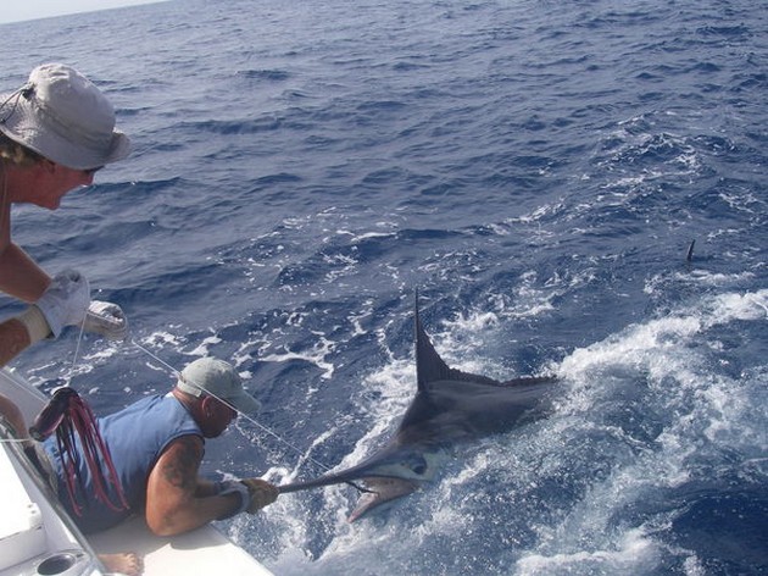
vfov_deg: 37.7
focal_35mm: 38
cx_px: 384
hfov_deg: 49.0
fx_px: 843
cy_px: 288
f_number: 6.6
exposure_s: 1/250
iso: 80
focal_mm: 6.3
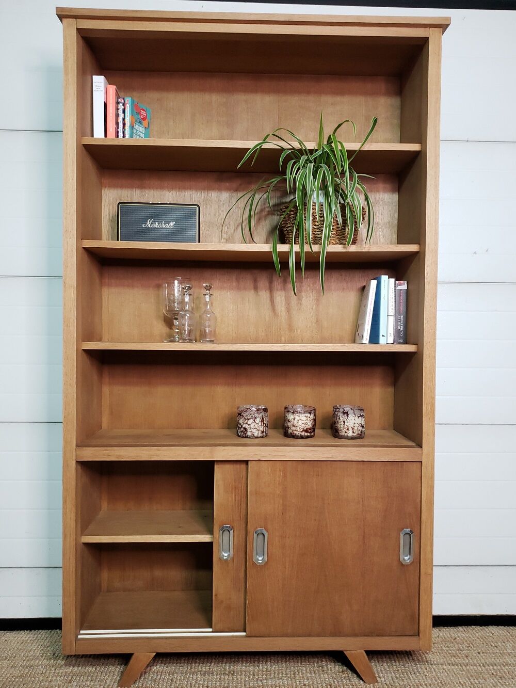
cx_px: 258
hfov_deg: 53.1
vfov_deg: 67.3
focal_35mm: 26
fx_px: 517
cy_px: 344
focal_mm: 4.3
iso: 320
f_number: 1.5
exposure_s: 1/50
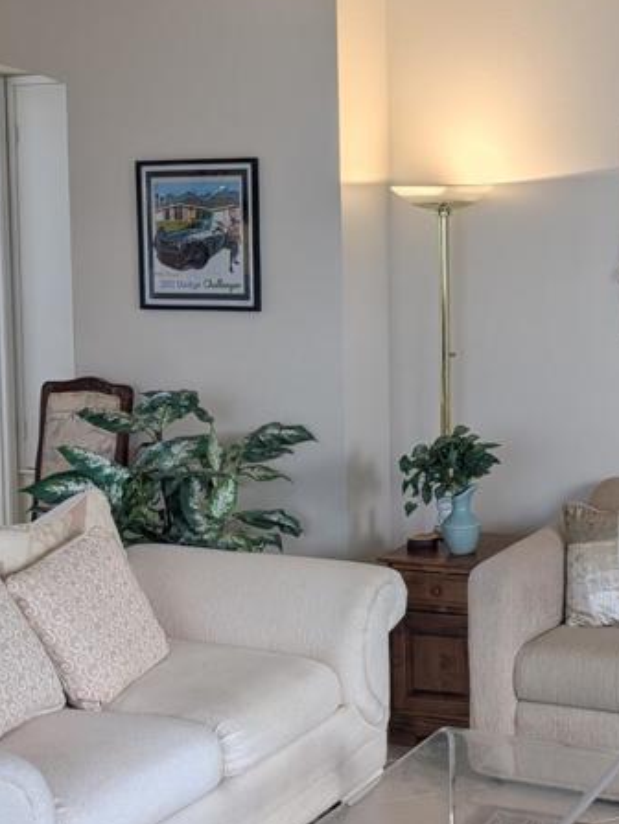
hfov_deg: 25.4
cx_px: 603
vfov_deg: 34.8
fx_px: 1309
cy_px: 334
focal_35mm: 55
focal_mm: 6.9
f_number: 1.68
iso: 20
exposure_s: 1/320
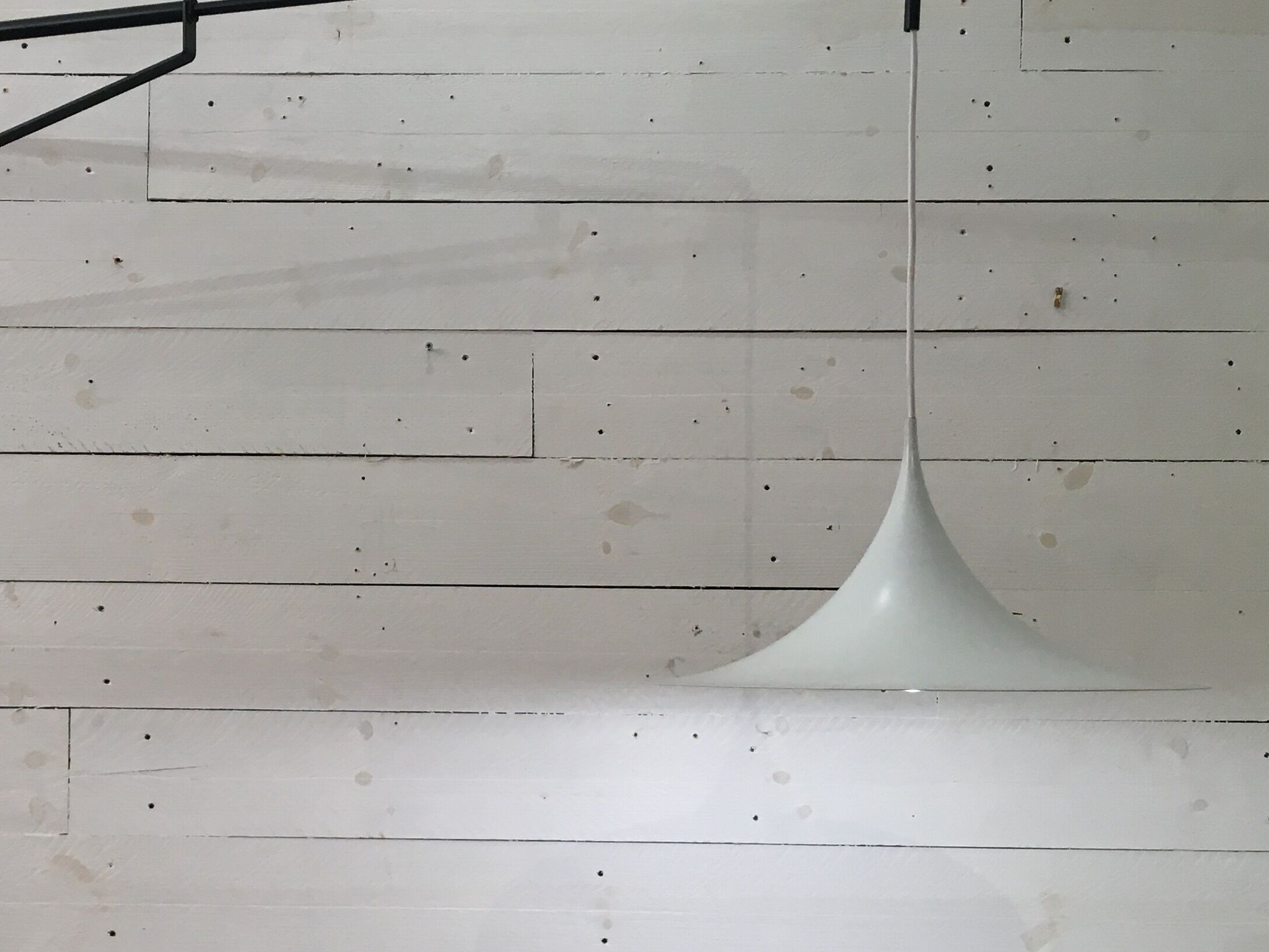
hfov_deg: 34.5
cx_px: 271
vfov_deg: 26.9
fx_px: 1980
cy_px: 599
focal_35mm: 54
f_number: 2.2
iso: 32
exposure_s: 1/33
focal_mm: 4.15
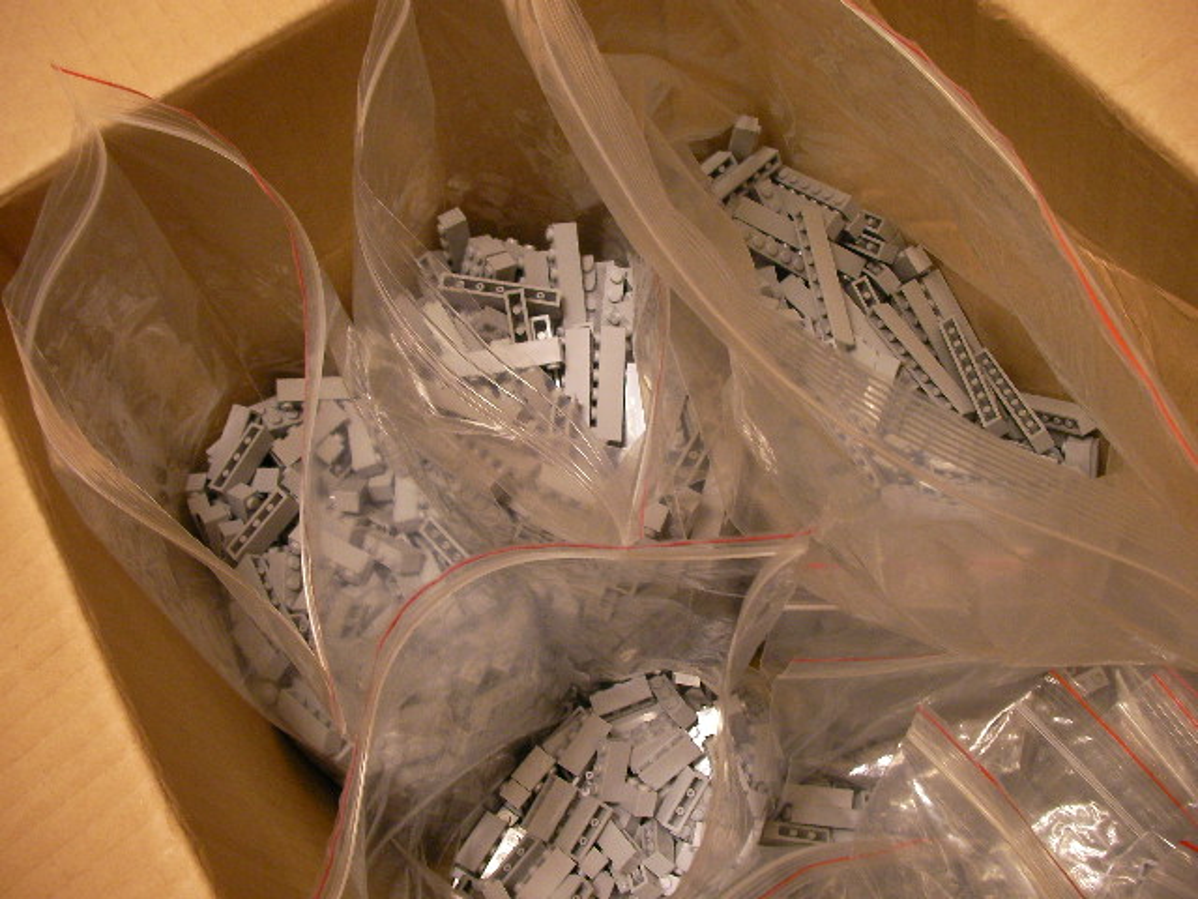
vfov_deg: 37.7
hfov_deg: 49.0
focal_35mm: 38
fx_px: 1315
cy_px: 450
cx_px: 599
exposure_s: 1/4.9
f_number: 3.5
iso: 200
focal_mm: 6.3
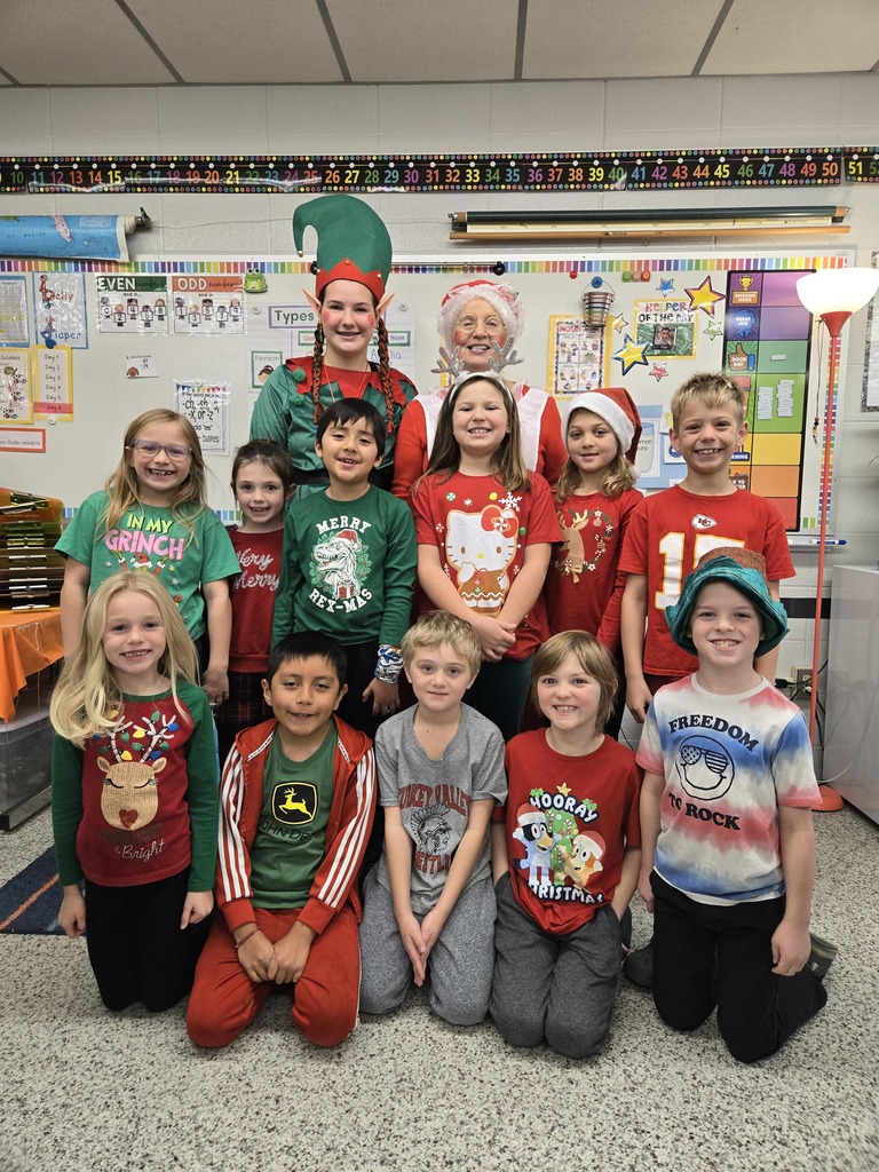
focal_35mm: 23
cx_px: 440
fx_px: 779
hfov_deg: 58.9
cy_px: 586
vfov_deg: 73.9
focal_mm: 5.4
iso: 125
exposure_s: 1/120
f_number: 1.8
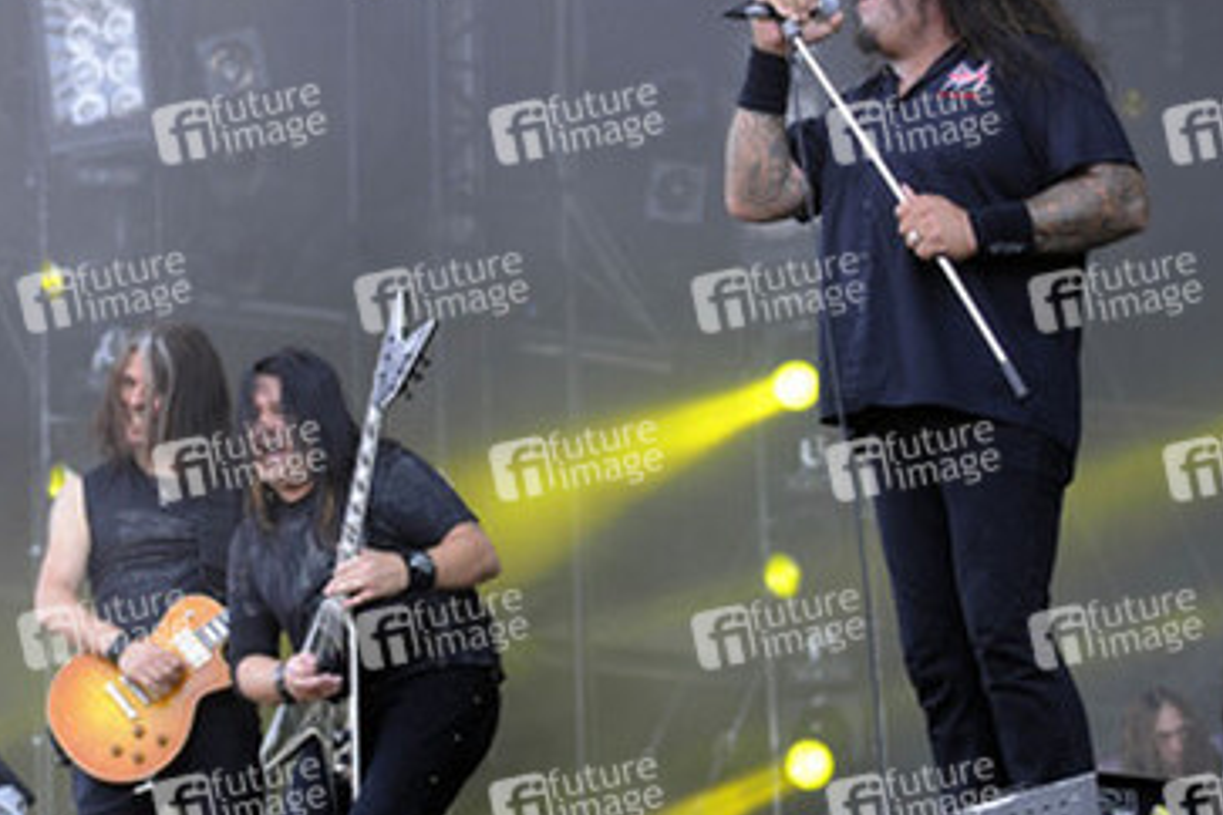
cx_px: 487
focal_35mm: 149
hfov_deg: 13.8
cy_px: 377
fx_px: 5061
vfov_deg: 9.2
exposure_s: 1/250
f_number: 4
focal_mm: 80
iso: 250
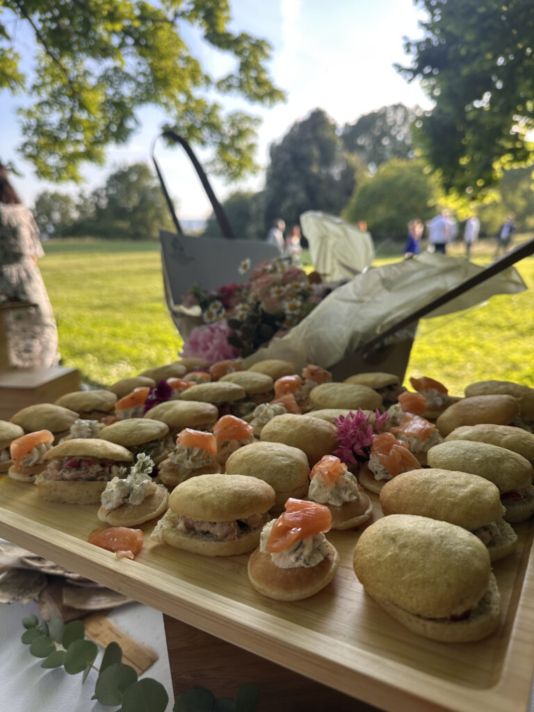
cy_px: 356
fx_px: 494
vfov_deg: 71.6
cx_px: 267
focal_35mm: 24
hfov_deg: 56.8
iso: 80
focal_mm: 6.86
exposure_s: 1/630
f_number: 1.78
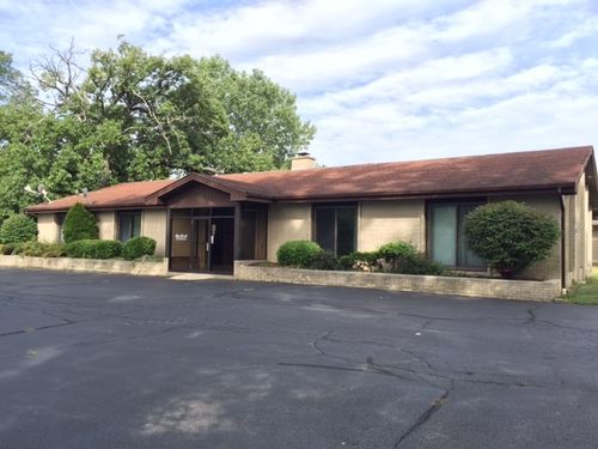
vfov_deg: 48.2
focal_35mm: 29
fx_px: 501
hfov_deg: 61.7
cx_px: 299
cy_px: 224
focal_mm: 4.15
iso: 32
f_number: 2.2
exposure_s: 1/573
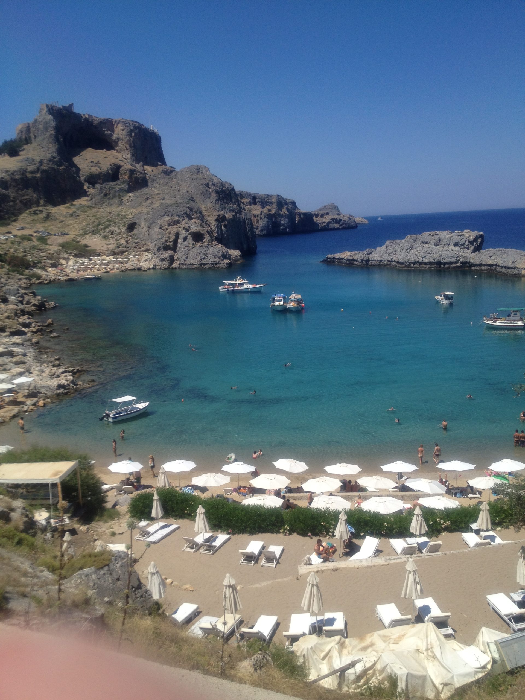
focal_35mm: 35
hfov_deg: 40.7
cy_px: 350
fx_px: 708
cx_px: 262
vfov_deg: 52.6
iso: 64
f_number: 2.4
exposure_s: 1/2513
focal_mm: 4.28
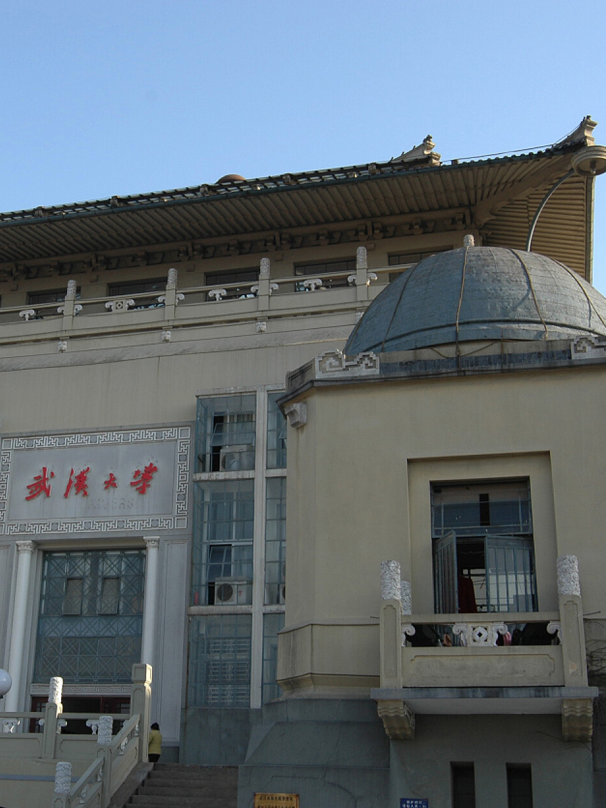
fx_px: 1184
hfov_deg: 28.2
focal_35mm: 51
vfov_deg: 37.7
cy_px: 397
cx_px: 137
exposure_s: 1/160
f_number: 8
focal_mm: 23
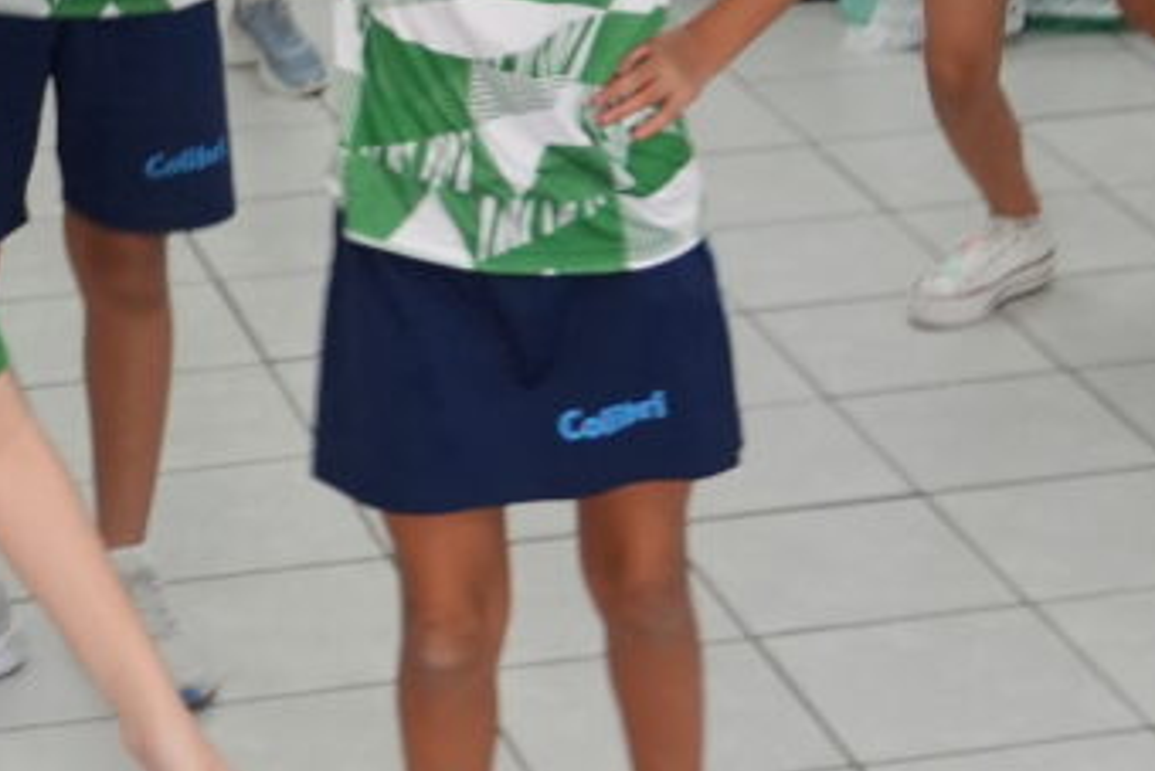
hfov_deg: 16.7
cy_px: -166
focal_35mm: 121
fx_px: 3896
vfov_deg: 11.1
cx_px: 153
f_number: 2.8
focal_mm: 17
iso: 500
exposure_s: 1/125
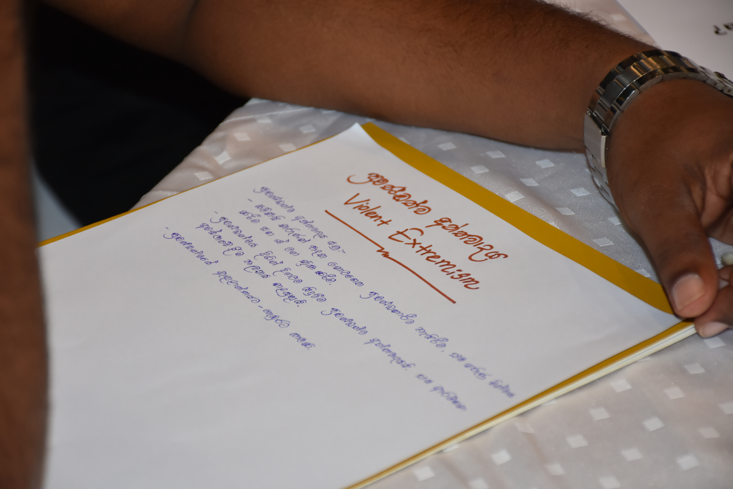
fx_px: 3054
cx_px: 366
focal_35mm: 150
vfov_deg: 9.1
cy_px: 244
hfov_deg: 13.7
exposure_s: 1/60
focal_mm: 100
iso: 720
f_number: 5.6
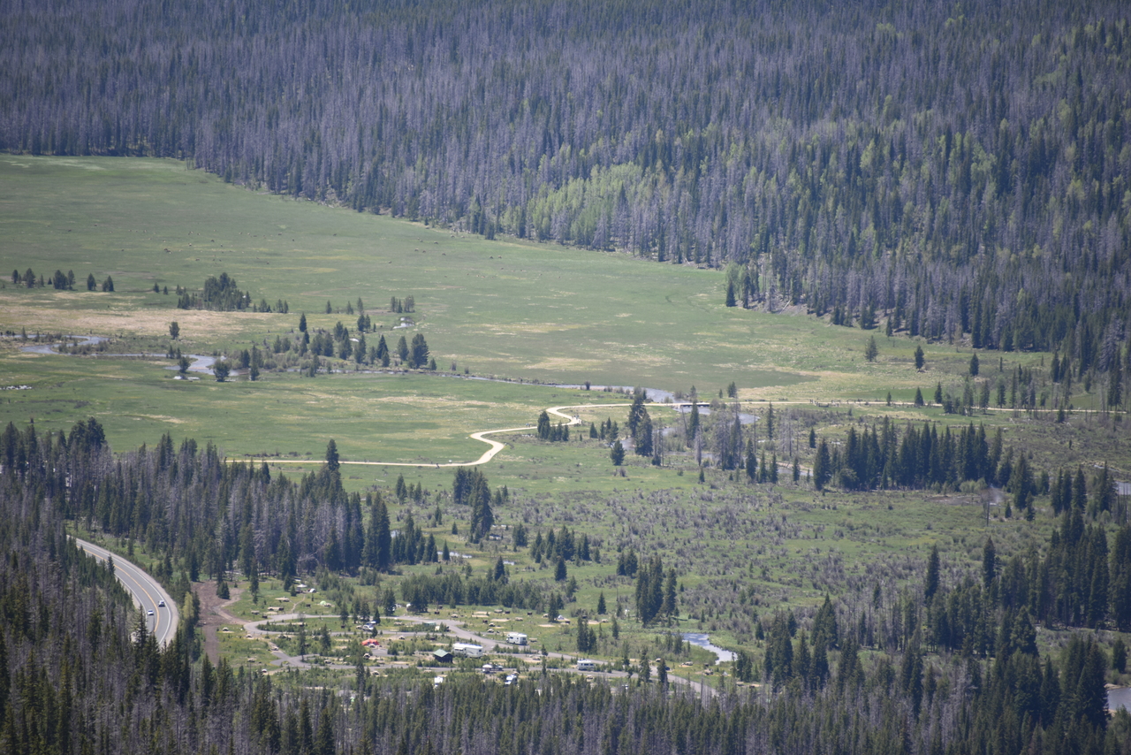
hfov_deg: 6.9
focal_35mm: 300
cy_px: 378
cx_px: 566
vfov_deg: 4.6
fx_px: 9427
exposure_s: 1/640
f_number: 5.6
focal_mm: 300
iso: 200
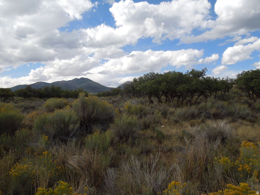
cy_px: 98
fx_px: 188
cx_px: 130
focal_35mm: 25
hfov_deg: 69.4
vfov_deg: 54.9
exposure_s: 1/1250
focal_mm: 4.5
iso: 100
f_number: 3.3
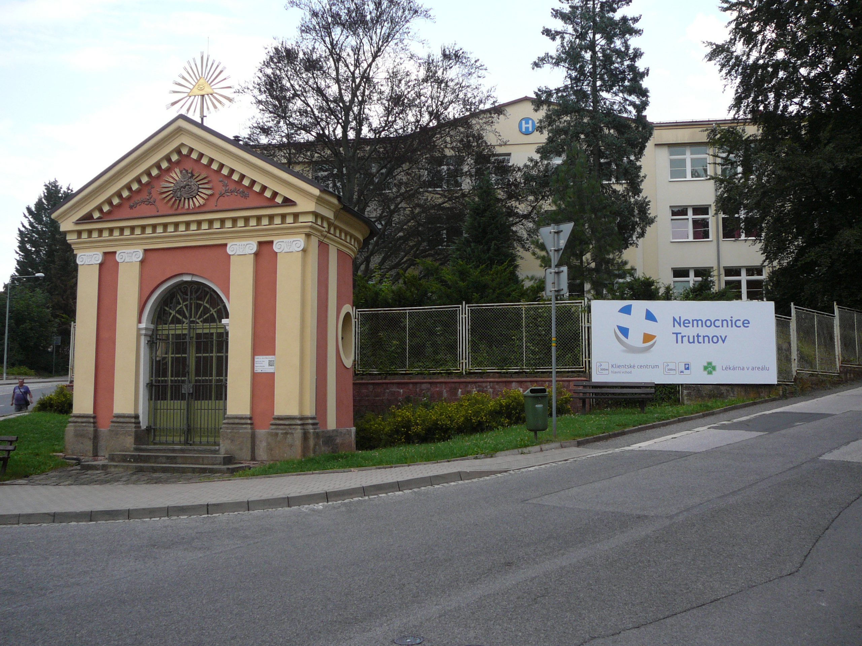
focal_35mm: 35
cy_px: 323
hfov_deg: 52.6
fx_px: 872
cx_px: 431
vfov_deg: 40.7
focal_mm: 5.2
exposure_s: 1/320
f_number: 2.8
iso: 80
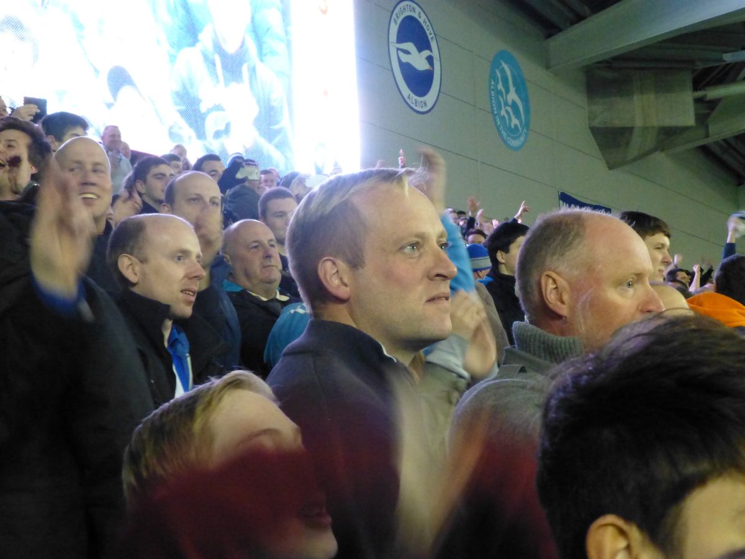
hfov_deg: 29.4
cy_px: 280
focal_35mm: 66
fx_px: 1420
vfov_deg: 22.3
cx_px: 372
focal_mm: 11.7
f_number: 4.9
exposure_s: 1/25
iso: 1600
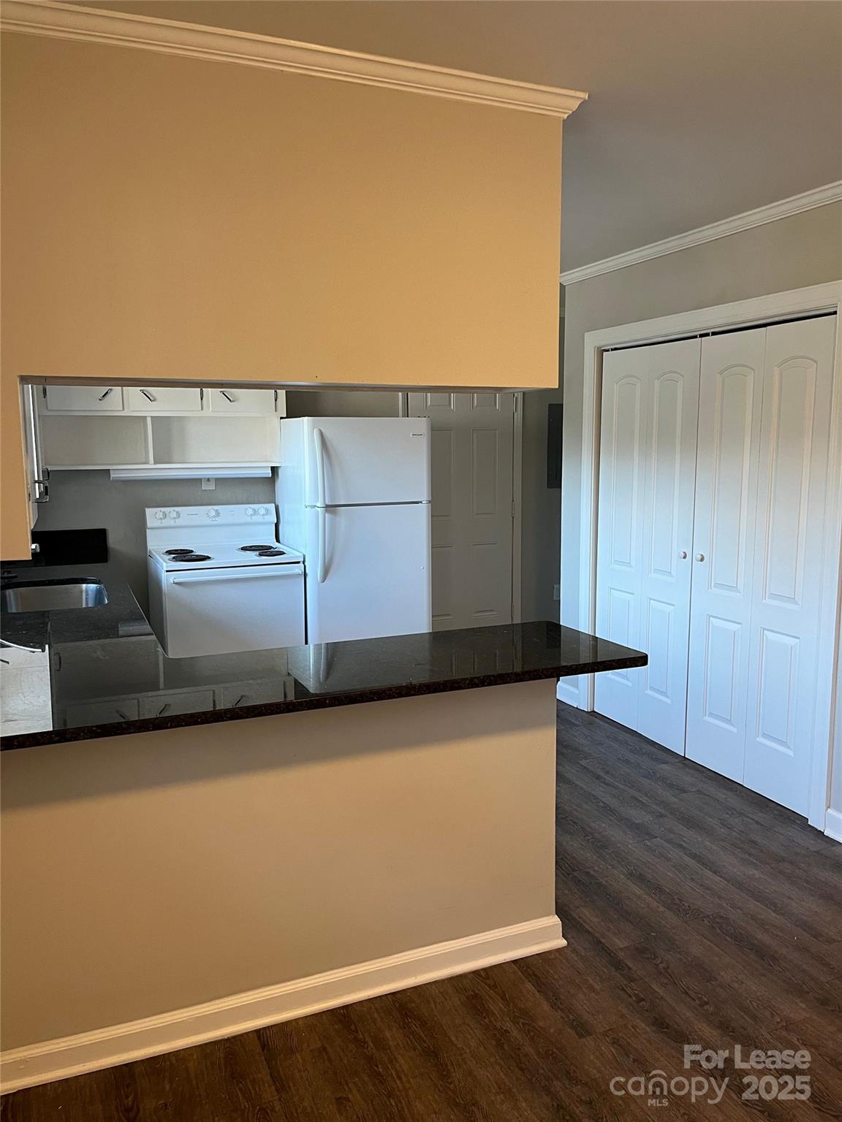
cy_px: 561
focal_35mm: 26
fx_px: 843
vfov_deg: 67.3
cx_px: 421
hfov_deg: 53.1
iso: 200
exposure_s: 1/60
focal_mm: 5.1
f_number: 1.6
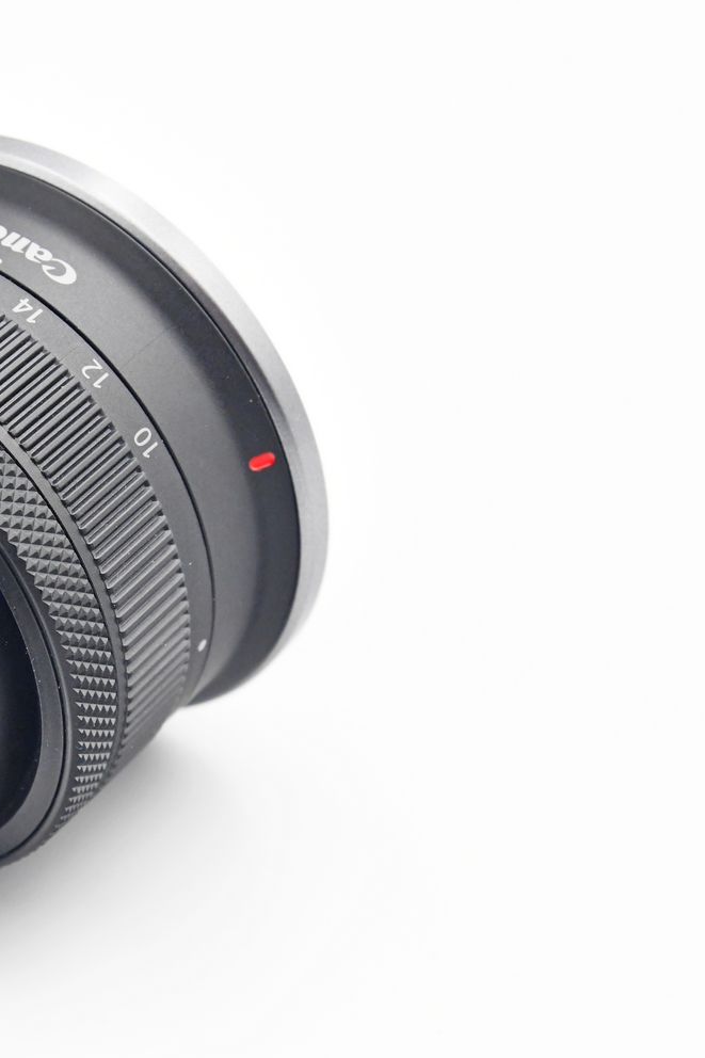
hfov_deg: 10.7
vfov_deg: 16.1
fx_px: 3732
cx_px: -36
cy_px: 529
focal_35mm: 127
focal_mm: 56
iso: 1600
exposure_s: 1/100
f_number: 8
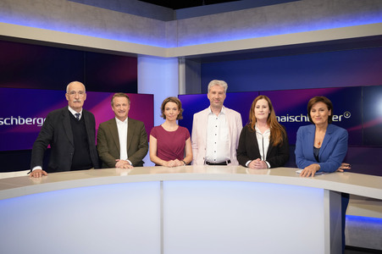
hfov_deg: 58.8
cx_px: 191
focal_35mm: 32
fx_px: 339
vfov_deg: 41.1
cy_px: 127
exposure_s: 1/160
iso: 2000
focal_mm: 32
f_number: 5
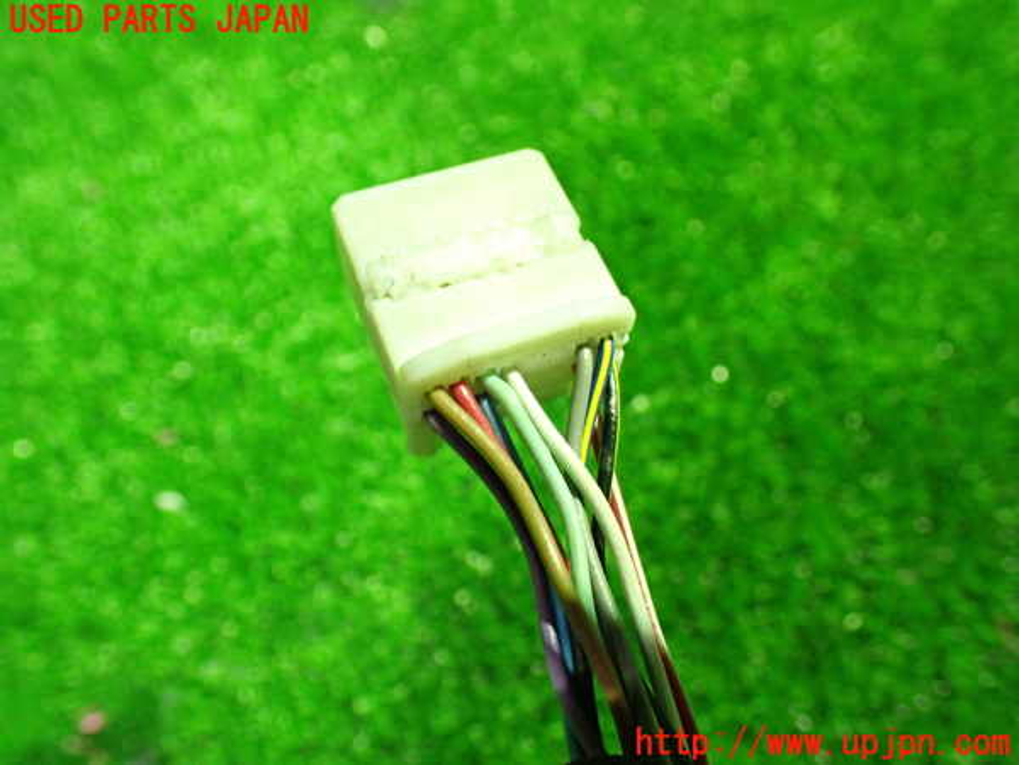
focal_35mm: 30
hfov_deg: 60.0
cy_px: 382
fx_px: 883
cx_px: 510
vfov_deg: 46.8
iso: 1000
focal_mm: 5.4
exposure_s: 1/30
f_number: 2.3
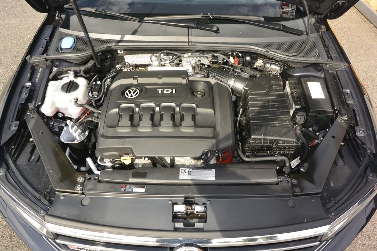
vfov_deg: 47.9
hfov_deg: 67.4
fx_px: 283
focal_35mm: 27
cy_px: 126
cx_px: 188
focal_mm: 10
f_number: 5.6
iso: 160
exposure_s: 1/250
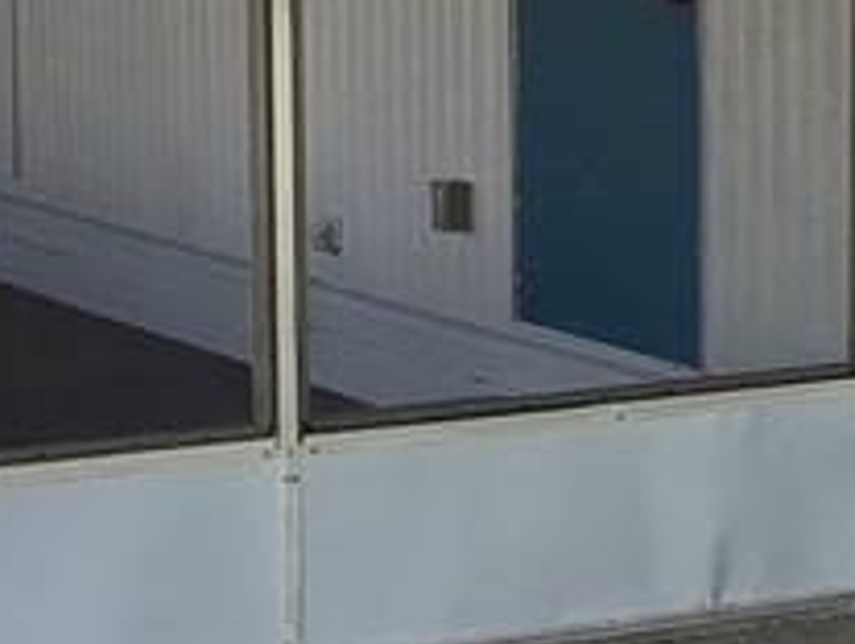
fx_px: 3786
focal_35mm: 153
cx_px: 541
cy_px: 124
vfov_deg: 9.7
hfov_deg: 12.9
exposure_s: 1/120
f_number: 2.4
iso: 25
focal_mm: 3.3
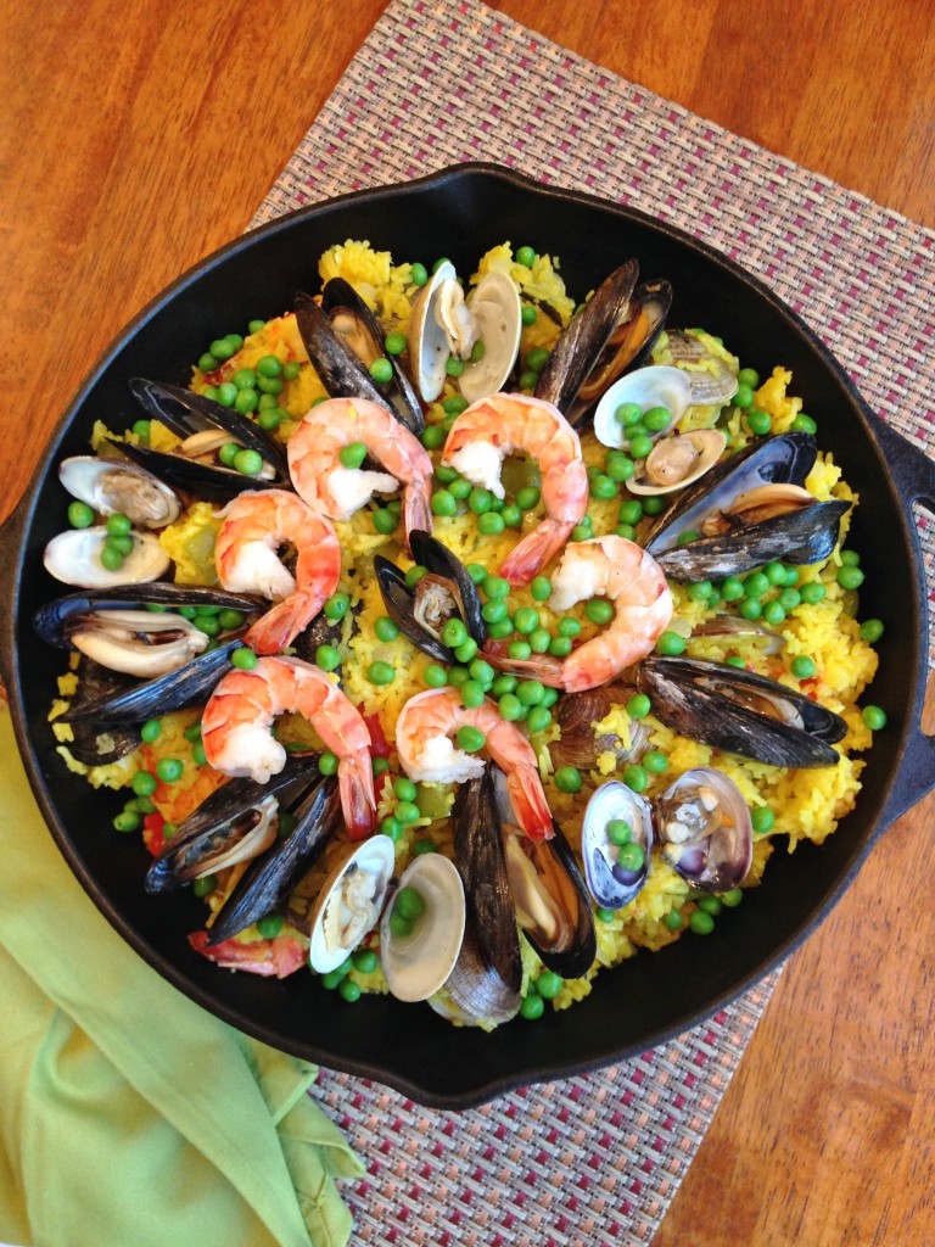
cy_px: 624
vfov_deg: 55.4
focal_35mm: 33
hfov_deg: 42.9
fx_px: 1188
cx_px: 468
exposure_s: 1/20
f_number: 2.4
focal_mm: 4.12
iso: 160
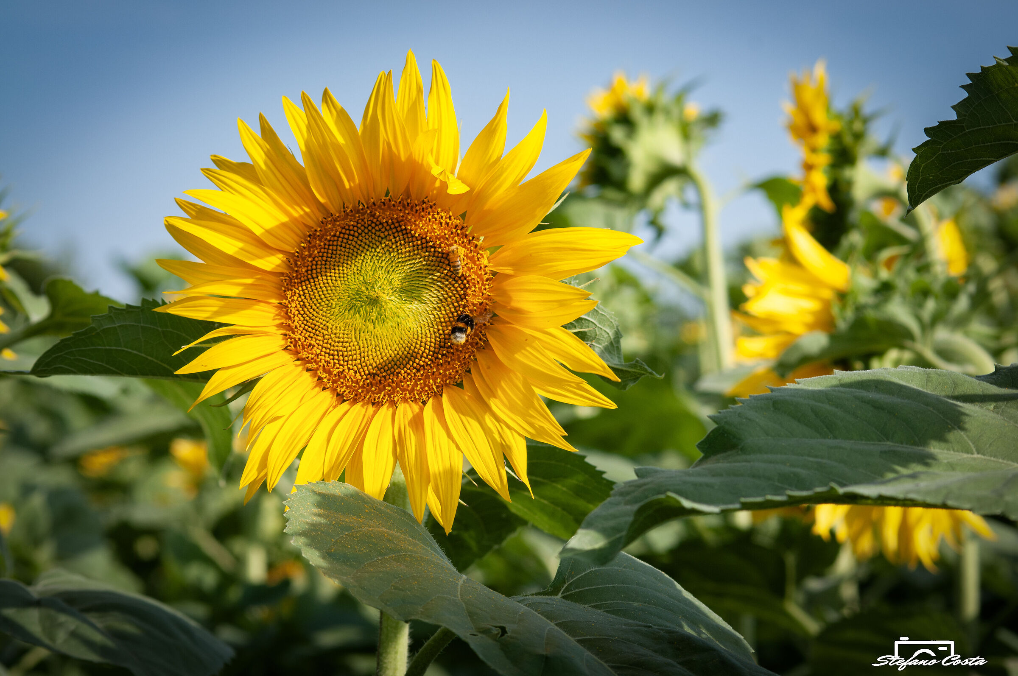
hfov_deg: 19.5
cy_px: 338
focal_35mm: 105
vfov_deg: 13.0
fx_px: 2966
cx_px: 509
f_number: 7.1
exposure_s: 1/400
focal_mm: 70
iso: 160
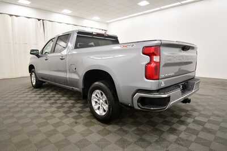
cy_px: 76
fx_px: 132
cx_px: 114
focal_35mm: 21
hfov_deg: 81.2
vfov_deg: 59.5
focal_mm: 14
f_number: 5
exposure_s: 1/125
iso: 900
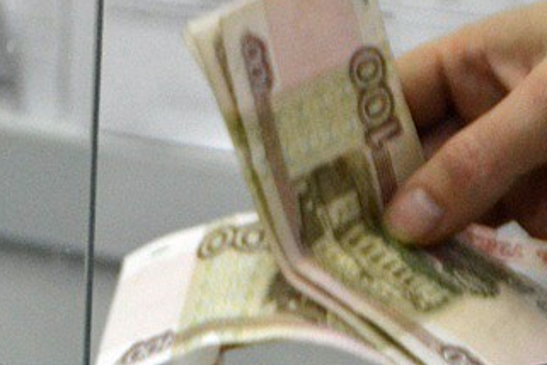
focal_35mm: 341
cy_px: 201
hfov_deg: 6.0
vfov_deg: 4.0
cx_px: -70
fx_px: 5184
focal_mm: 95
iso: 1800
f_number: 5.6
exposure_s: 1/125
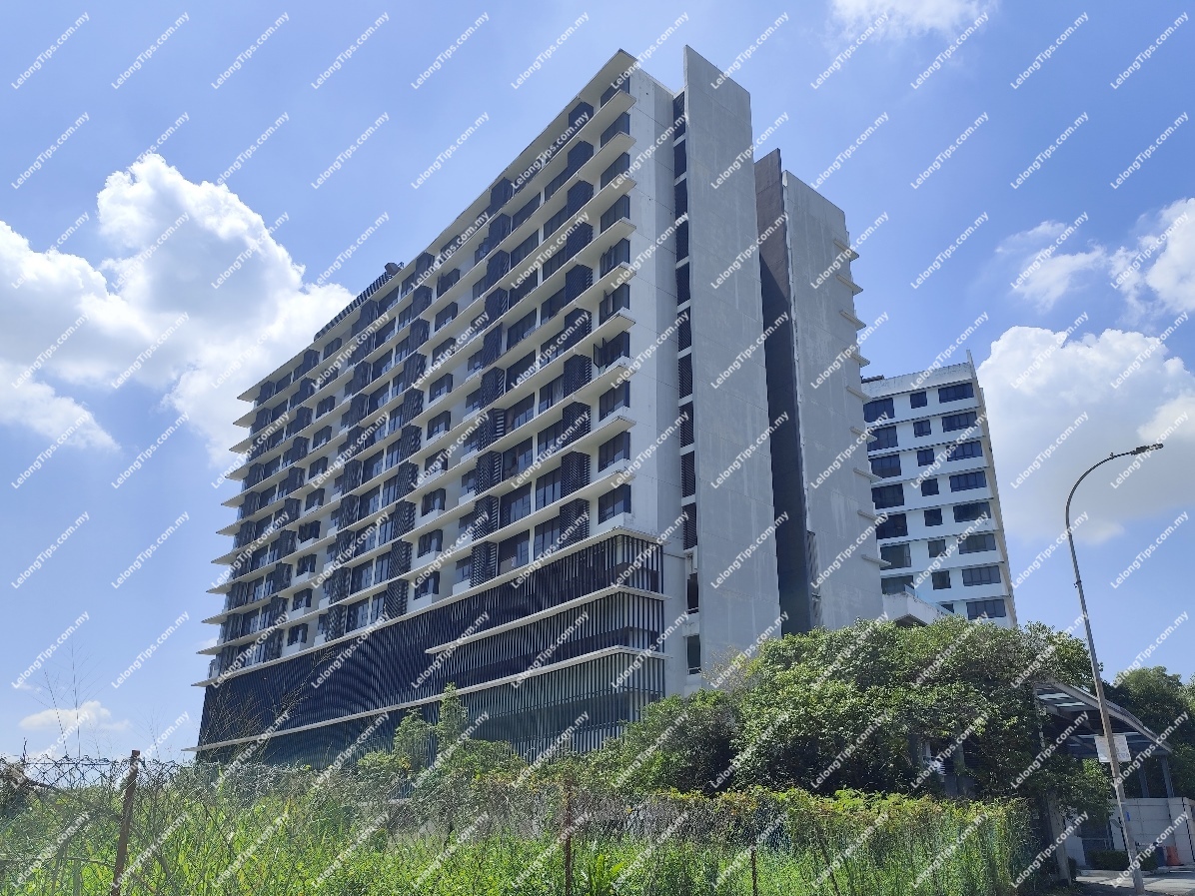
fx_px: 794
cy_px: 448
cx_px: 598
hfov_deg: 73.9
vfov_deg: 58.9
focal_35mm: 23
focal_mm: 6.14
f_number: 1.65
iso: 50
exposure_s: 1/1697
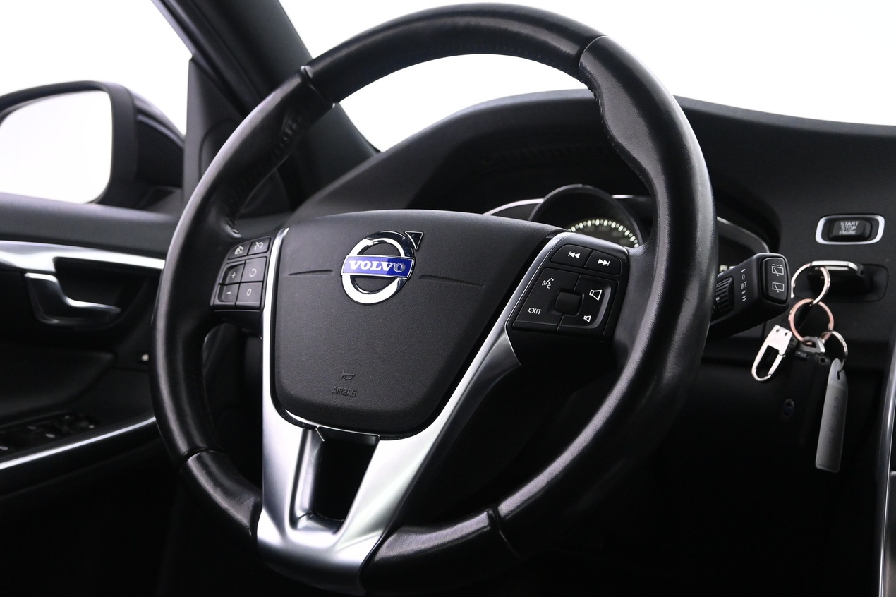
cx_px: 424
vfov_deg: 35.6
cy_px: 299
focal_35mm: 37
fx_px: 929
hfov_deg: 51.5
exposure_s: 1/30
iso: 2500
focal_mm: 19.5
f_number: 3.8
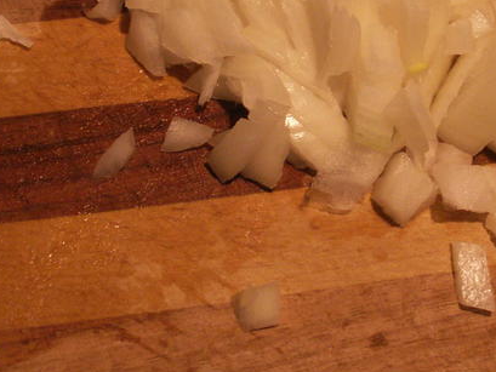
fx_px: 1104
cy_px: 127
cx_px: 374
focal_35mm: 77
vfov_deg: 19.1
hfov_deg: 25.0
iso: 160
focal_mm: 5.86
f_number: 2.8
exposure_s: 1/20
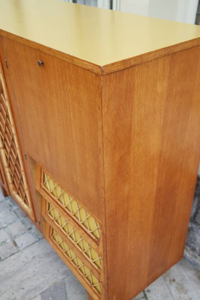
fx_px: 300
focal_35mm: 36
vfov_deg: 53.1
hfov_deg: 36.9
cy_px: 150
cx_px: 100
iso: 100
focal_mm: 24
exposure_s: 1/100
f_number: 4
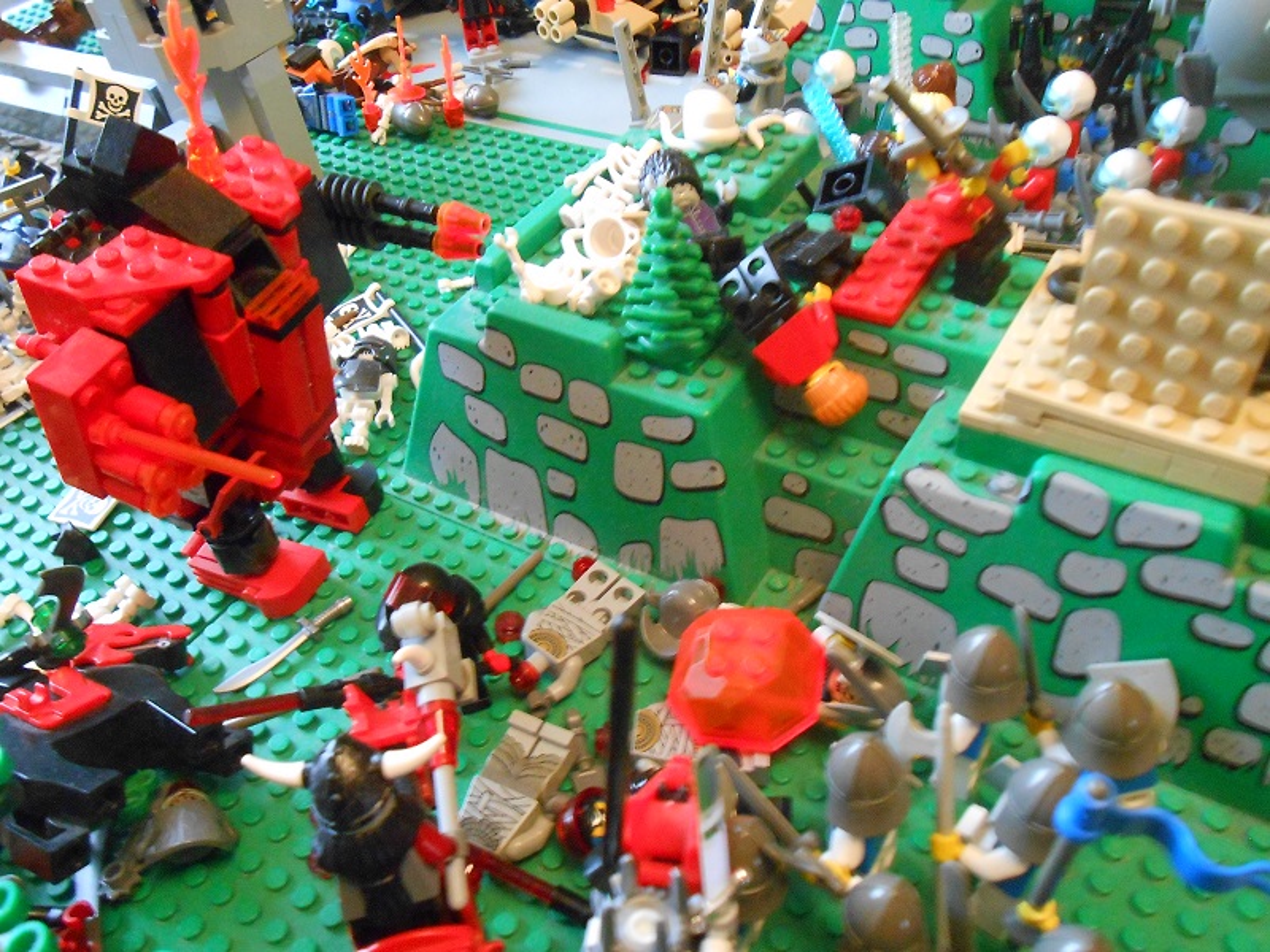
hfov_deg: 60.0
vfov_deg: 46.8
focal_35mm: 30
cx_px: 635
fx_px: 1101
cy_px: 476
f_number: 3.8
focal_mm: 5.3
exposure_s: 1/5
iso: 800
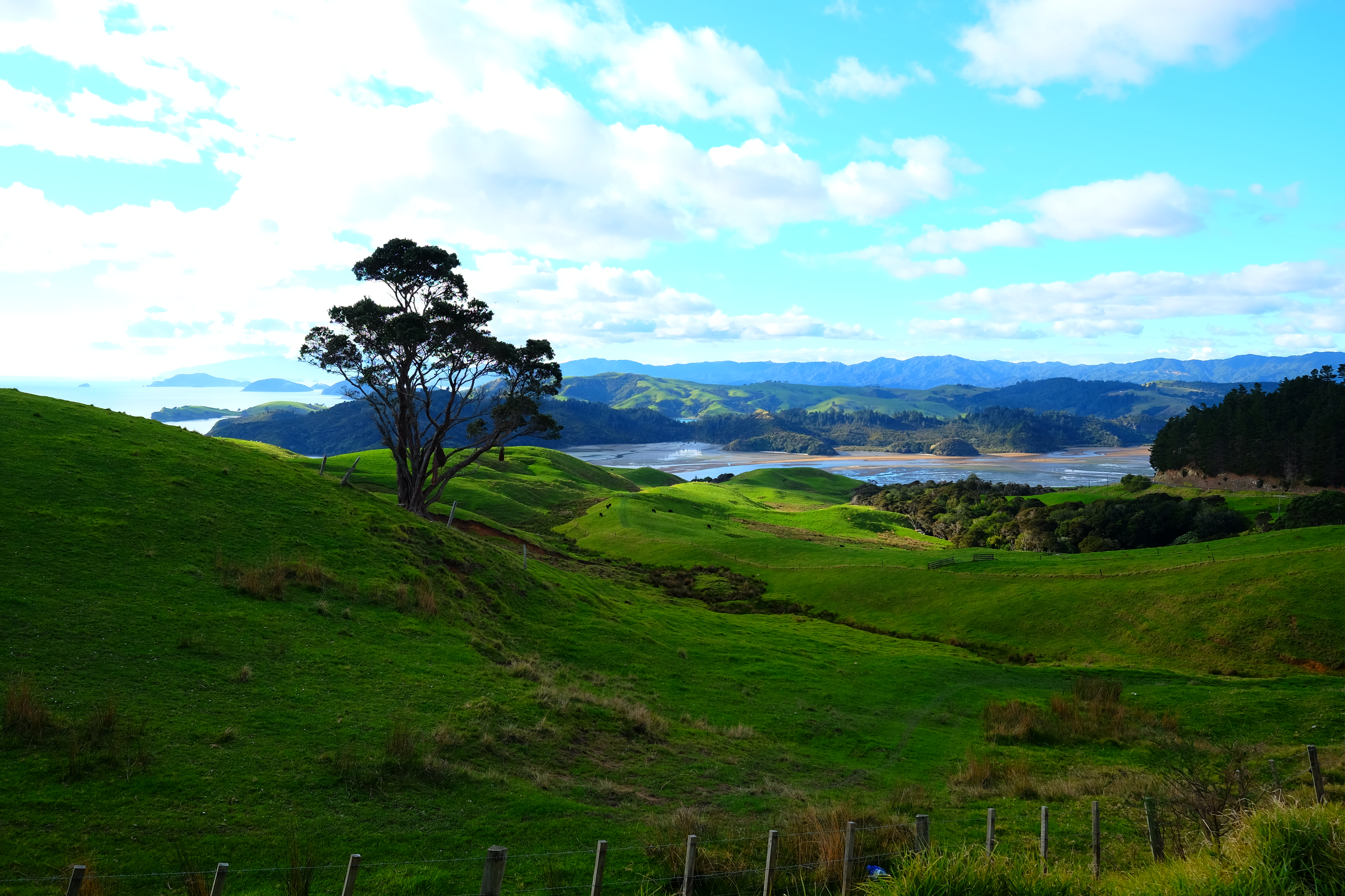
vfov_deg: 51.3
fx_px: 934
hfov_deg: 71.5
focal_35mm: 25
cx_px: 672
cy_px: 448
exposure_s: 1/300
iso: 200
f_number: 5.6
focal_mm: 16.6
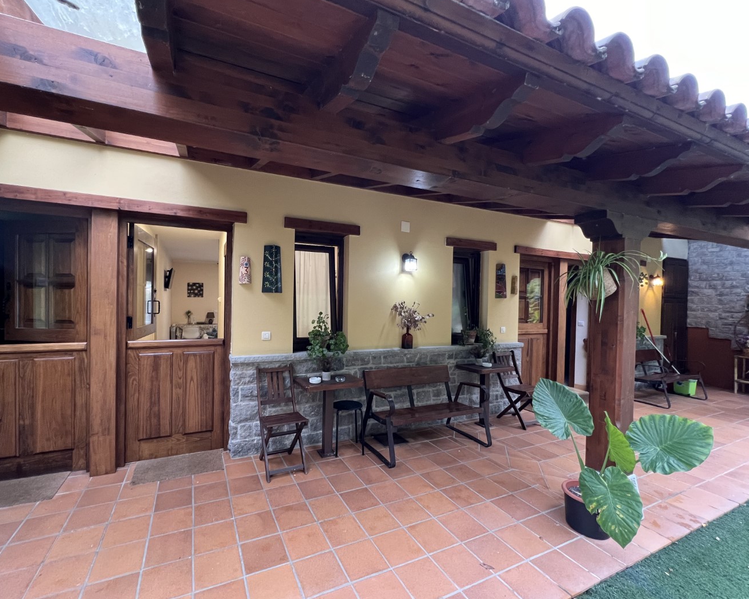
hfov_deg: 100.4
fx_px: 310
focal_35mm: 14
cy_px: 304
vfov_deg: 88.0
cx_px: 339
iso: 320
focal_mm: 1.57
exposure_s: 1/60
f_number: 1.8
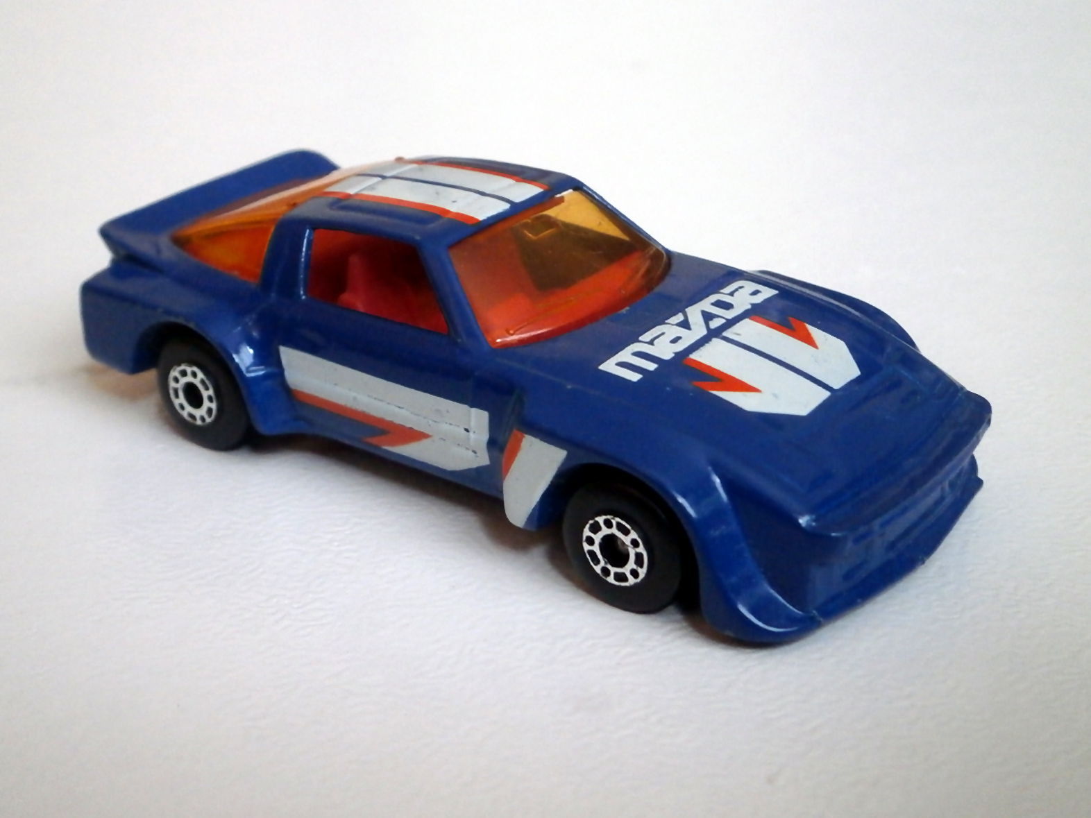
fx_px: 1481
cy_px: 409
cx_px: 546
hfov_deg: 40.4
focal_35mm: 47
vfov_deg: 30.9
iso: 400
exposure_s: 1/30
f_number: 3.4
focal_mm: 8.3
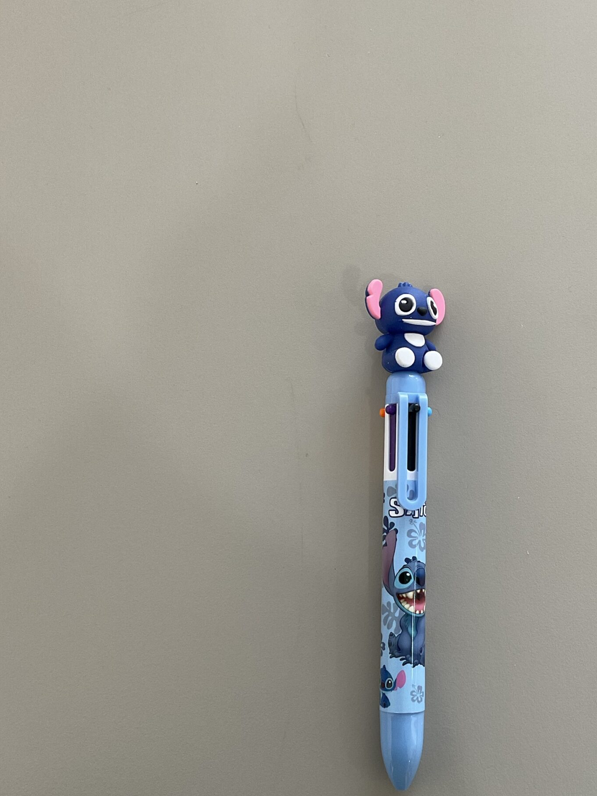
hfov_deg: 34.7
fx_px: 943
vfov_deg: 45.7
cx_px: 407
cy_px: 447
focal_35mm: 41
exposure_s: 1/121
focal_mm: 3
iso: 64
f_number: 1.8
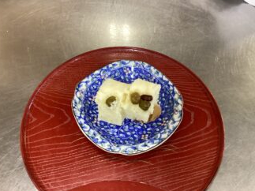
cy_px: 97
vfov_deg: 39.6
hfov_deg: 51.4
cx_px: 125
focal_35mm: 36
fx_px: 265
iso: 250
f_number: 2.4
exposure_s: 1/50
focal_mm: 3.3
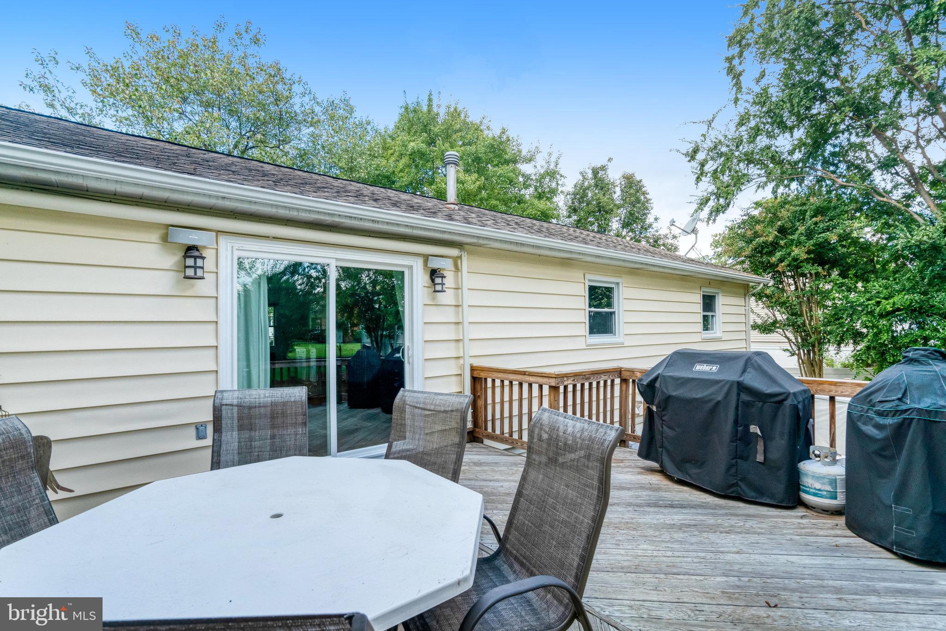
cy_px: 316
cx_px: 473
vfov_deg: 73.8
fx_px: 420
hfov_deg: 96.7
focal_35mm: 16
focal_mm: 16
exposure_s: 1/640
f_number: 8
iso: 1250
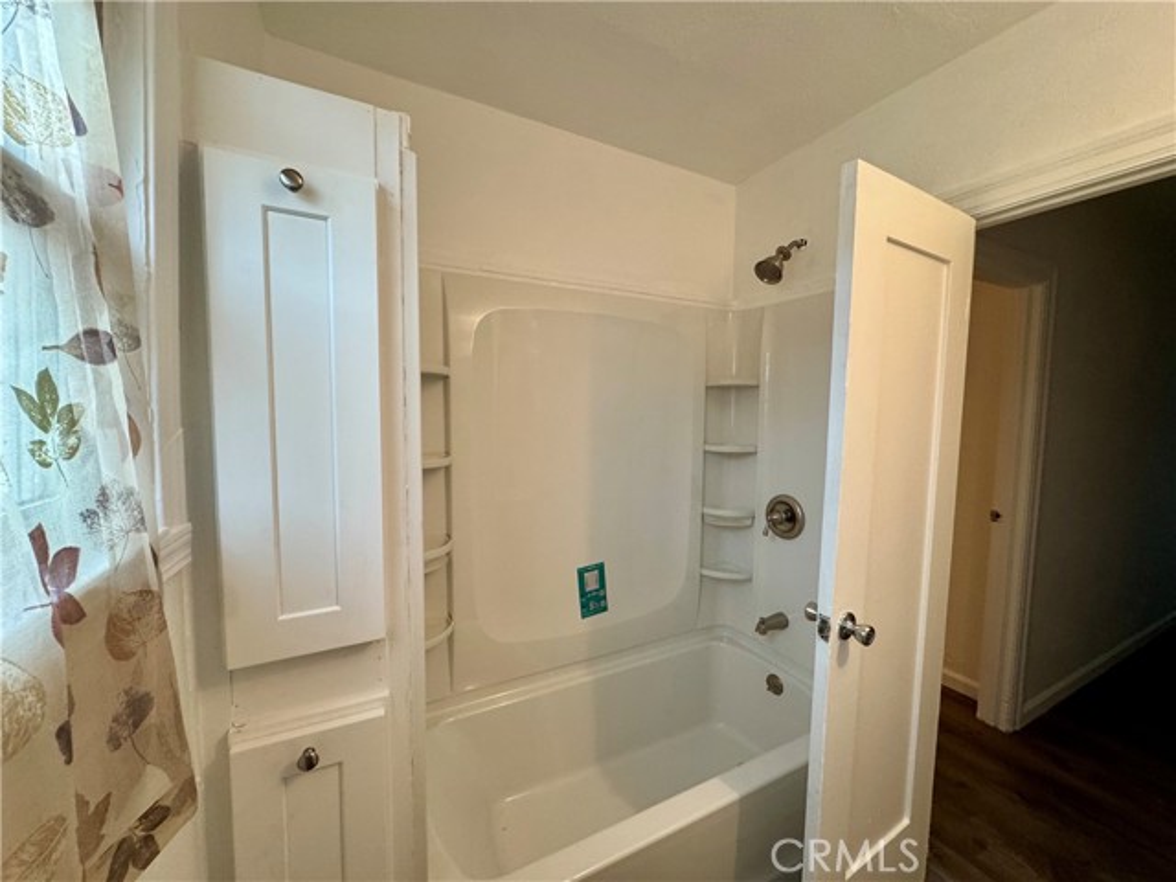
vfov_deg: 85.7
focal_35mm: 14
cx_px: 588
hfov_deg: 102.1
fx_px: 476
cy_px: 441
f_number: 2.2
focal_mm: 2.22
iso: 200
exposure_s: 1/60
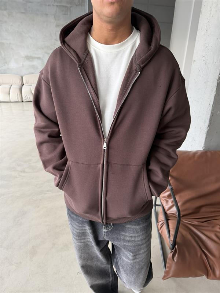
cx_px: 110
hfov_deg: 56.8
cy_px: 146
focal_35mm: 24
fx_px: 203
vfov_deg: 71.6
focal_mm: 6.76
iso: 200
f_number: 1.78
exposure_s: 1/92
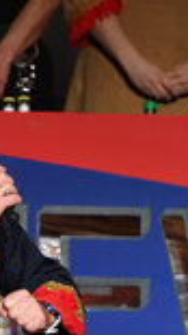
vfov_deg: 3.0
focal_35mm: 729
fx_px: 6471
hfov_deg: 1.7
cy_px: 307
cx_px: -31
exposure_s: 1/400
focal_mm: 180
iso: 1600
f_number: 3.2
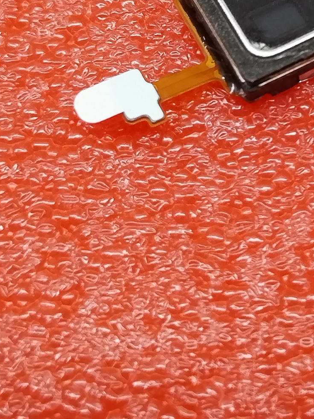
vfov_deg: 18.2
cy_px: 37
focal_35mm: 106
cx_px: 273
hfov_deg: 13.9
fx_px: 1282
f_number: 1.8
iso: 145
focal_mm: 4.75
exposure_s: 1/50
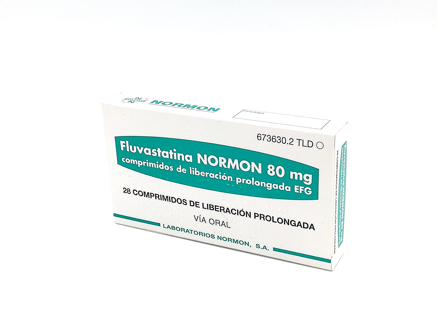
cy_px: 164
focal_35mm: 56
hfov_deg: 34.3
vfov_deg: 26.1
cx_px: 218
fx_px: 707
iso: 50
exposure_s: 1/439
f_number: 2.2
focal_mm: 3.83
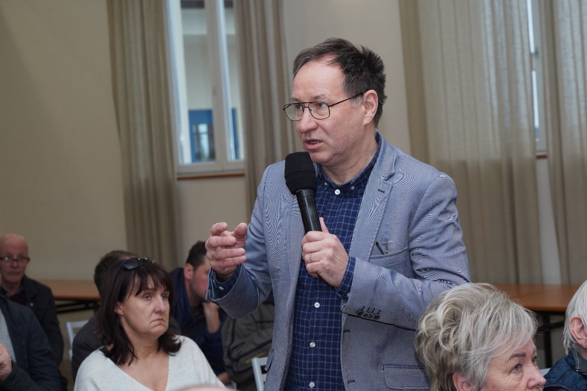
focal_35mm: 103
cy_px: 196
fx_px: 1680
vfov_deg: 13.3
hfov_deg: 19.8
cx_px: 294
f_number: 8
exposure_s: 1/100
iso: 1250
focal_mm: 103
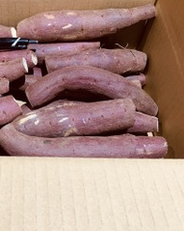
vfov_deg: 36.3
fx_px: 347
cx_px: 14
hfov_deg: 28.4
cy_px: 77
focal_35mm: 51
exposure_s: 1/50
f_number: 1.8
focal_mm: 4.25
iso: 80
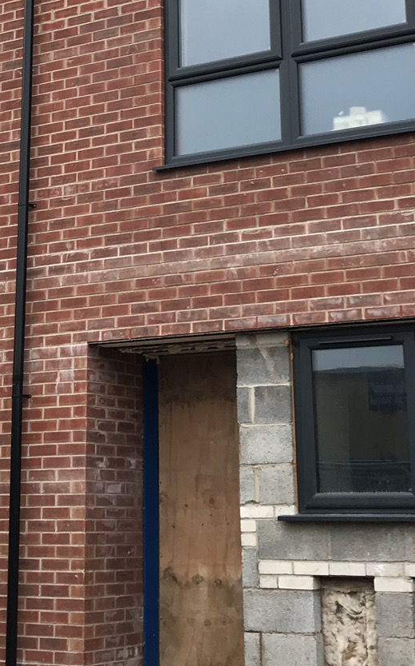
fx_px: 1322
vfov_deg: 27.4
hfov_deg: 17.8
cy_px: 86
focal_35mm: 73
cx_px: 148
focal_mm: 3.99
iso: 20
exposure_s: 1/124
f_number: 1.8
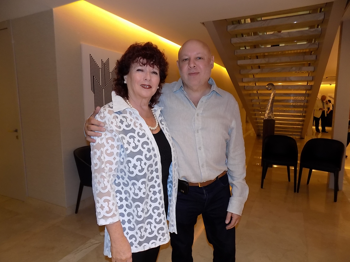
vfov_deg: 58.9
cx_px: 175
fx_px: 233
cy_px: 131
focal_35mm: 23
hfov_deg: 73.9
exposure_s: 1/30
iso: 200
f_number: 3.1
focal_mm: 4
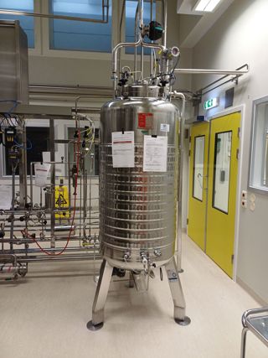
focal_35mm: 25
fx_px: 258
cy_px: 179
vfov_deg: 69.4
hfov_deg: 54.9
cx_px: 134
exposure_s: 1/50
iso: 125
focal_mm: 4.65
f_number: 1.8
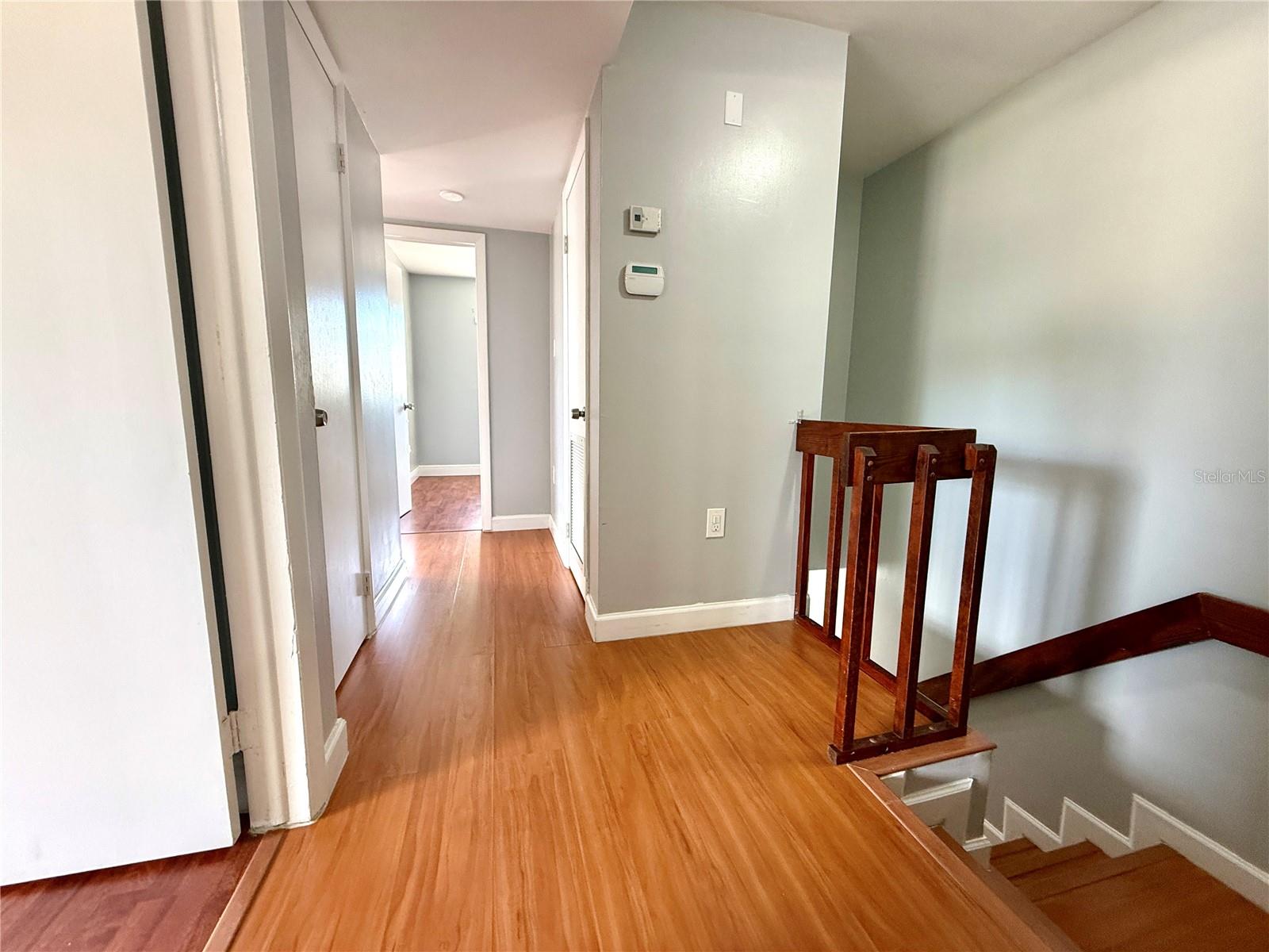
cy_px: 476
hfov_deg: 102.1
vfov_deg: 85.7
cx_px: 634
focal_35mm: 14
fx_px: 513
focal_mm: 2.22
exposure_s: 1/60
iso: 250
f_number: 2.2
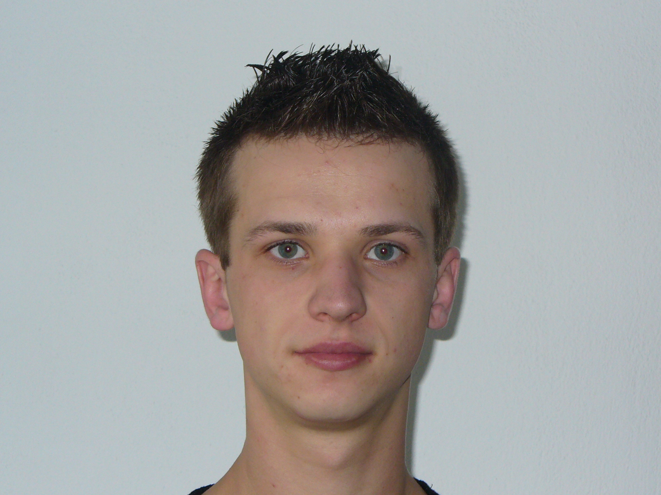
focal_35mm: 121
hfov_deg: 16.3
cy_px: 248
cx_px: 330
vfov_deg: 12.2
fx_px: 2311
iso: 100
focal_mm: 14.5
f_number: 3.4
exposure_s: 1/30
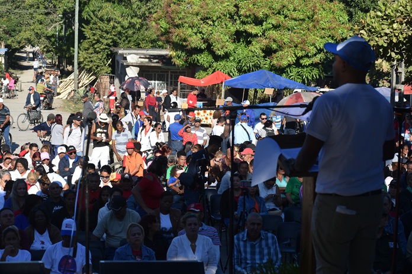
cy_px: 137
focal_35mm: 105
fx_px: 1202
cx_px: 206
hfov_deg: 19.5
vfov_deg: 13.0
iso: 200
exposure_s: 1/640
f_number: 6.3
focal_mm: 70
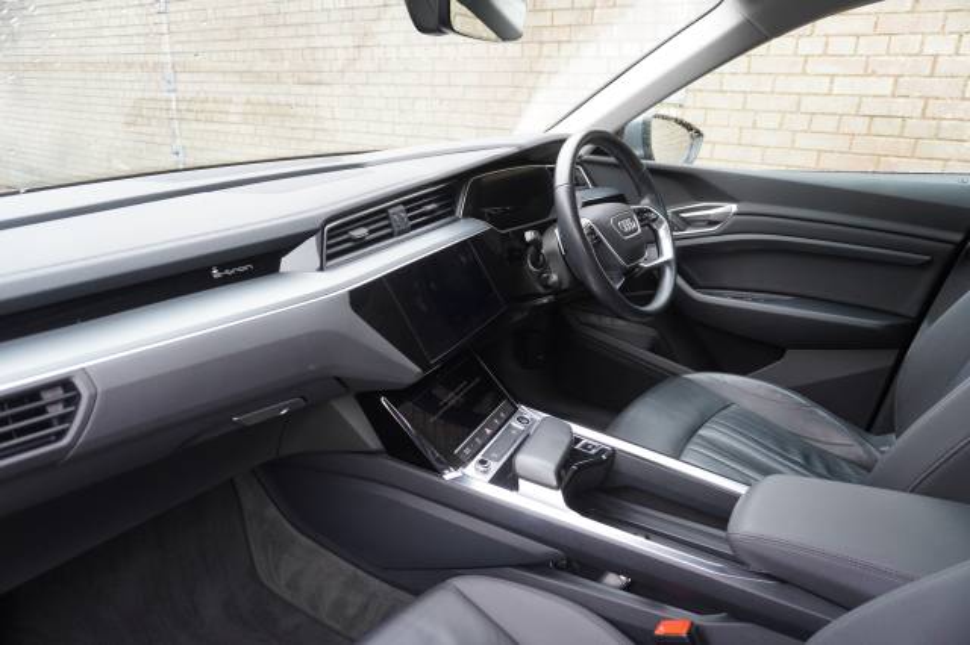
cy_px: 322
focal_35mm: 24
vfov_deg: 53.1
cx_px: 485
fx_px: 646
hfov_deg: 73.8
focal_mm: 16
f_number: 4
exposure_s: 1/60
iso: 400
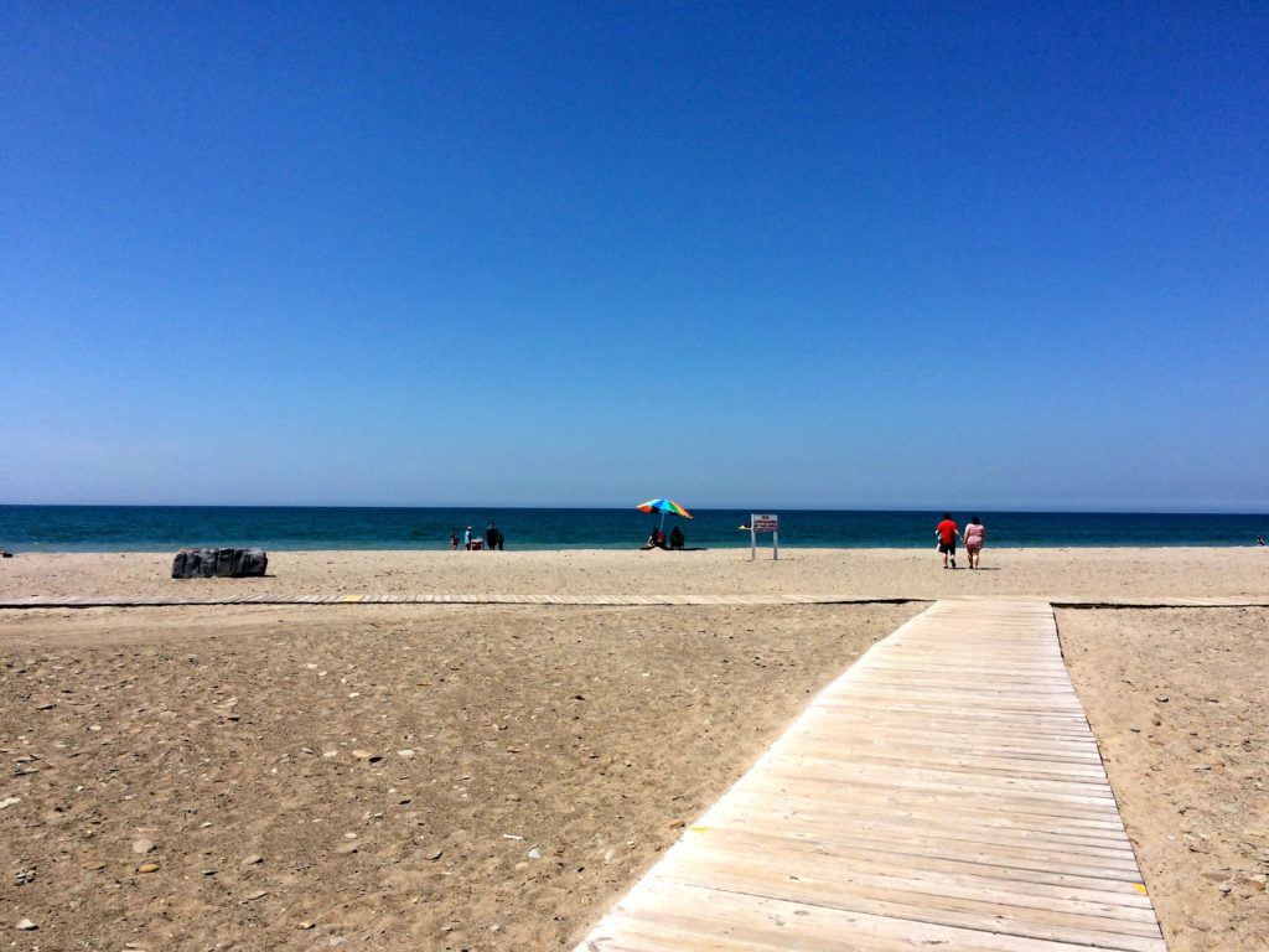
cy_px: 476
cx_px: 634
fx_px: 1063
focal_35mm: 29
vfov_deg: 48.2
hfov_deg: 61.7
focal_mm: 4.15
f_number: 2.2
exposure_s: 1/4115
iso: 32
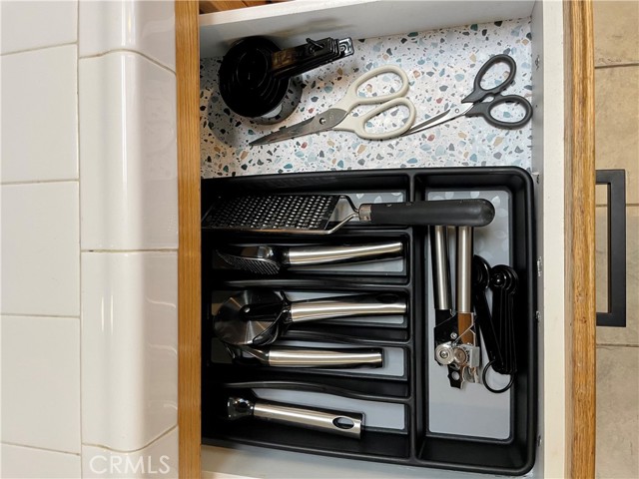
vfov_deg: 53.1
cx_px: 320
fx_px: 480
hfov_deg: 67.3
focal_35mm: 26
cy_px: 240
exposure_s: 1/60
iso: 100
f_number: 1.6
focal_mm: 4.2
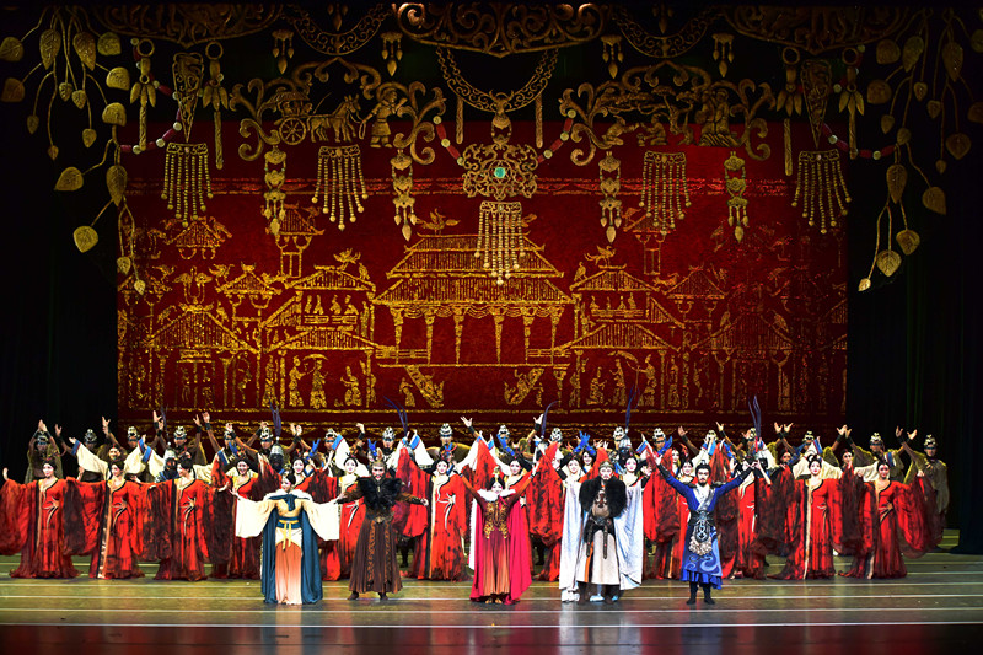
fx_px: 1911
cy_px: 328
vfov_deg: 19.4
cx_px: 492
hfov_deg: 28.8
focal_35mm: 70
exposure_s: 1/250
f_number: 2.8
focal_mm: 70
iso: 1000
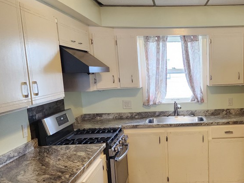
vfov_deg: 34.1
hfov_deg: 42.9
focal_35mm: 42
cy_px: 121
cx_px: 193
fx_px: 296
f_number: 1.8
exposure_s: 1/120
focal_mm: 6.4
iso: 200
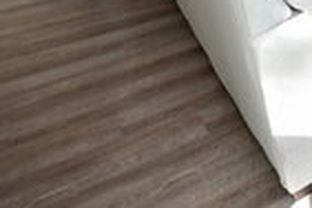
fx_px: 442
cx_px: 443
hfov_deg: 28.6
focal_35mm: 51
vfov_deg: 21.4
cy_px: -119
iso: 800
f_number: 5
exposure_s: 1/100
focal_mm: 10
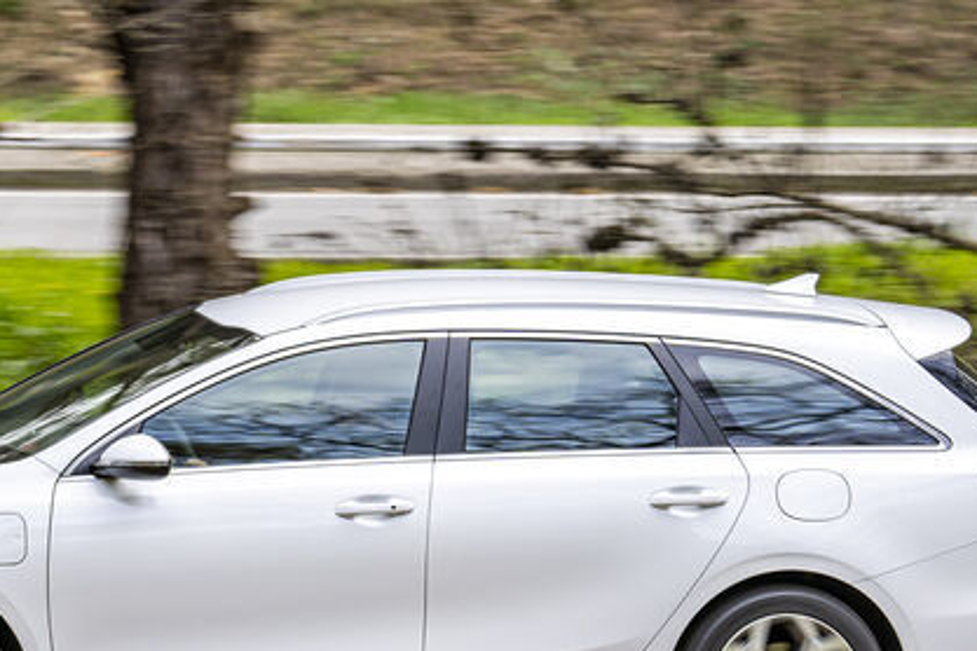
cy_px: 444
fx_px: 8331
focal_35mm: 307
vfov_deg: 4.5
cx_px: 176
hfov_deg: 6.7
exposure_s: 1/125
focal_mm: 128
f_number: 7.1
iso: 250
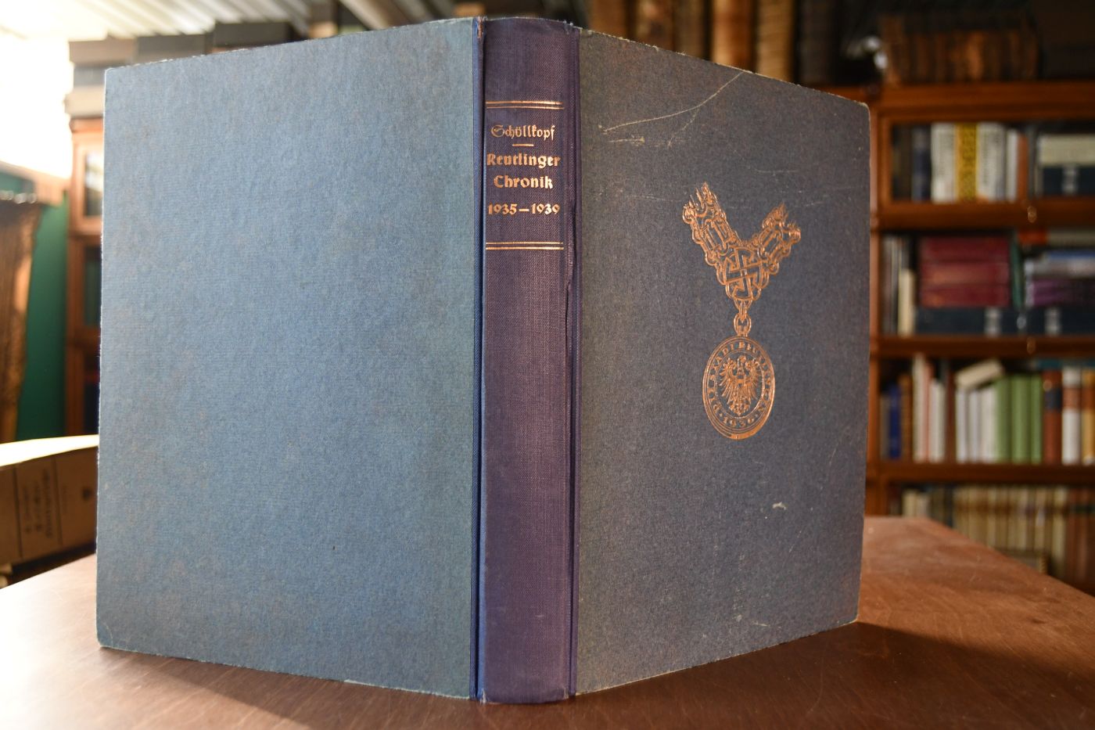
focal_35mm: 30
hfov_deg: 61.9
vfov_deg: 43.6
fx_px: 912
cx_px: 548
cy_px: 365
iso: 900
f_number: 3.5
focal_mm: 20
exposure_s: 1/125
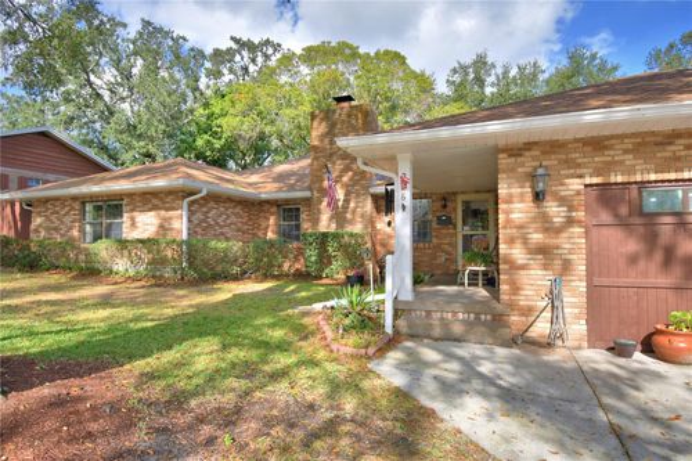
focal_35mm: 21
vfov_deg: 59.5
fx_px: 404
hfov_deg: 81.2
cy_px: 230
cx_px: 346
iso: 125
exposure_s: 1/500
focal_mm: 14
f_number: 5
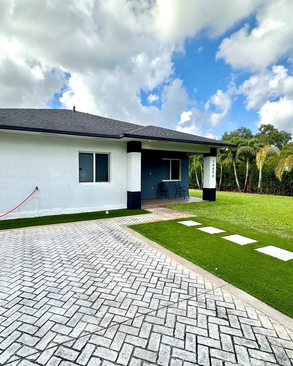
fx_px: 206
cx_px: 128
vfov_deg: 83.3
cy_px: 184
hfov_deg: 70.6
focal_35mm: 19
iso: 40
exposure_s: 1/556
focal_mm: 2.22
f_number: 2.2
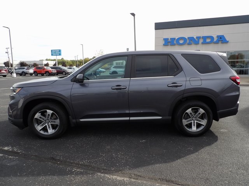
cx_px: 124
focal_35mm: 24
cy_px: 93
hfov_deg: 71.6
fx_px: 173
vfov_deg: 56.8
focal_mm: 4.3
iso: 100
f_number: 3.2
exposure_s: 1/498
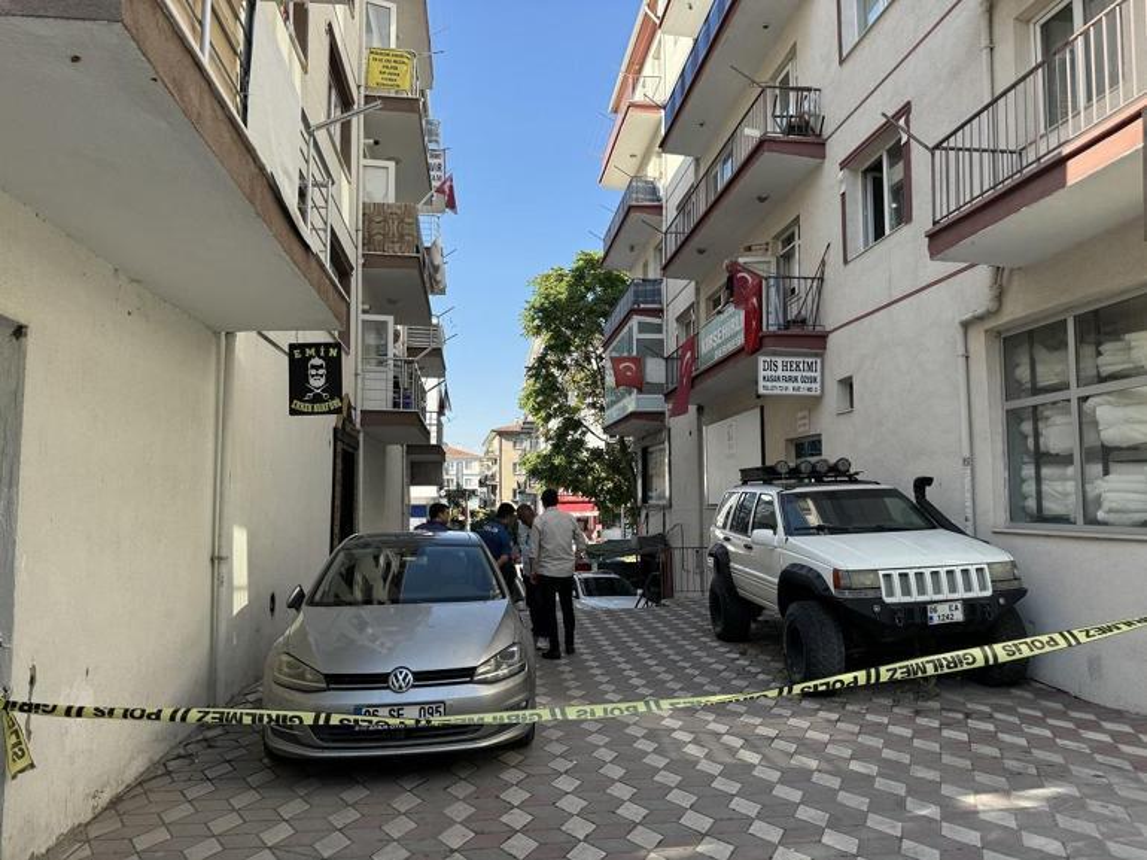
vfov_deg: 56.8
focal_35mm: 24
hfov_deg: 71.6
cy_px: 430
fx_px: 795
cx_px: 574
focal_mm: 6.76
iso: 80
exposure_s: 1/1010
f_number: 1.78
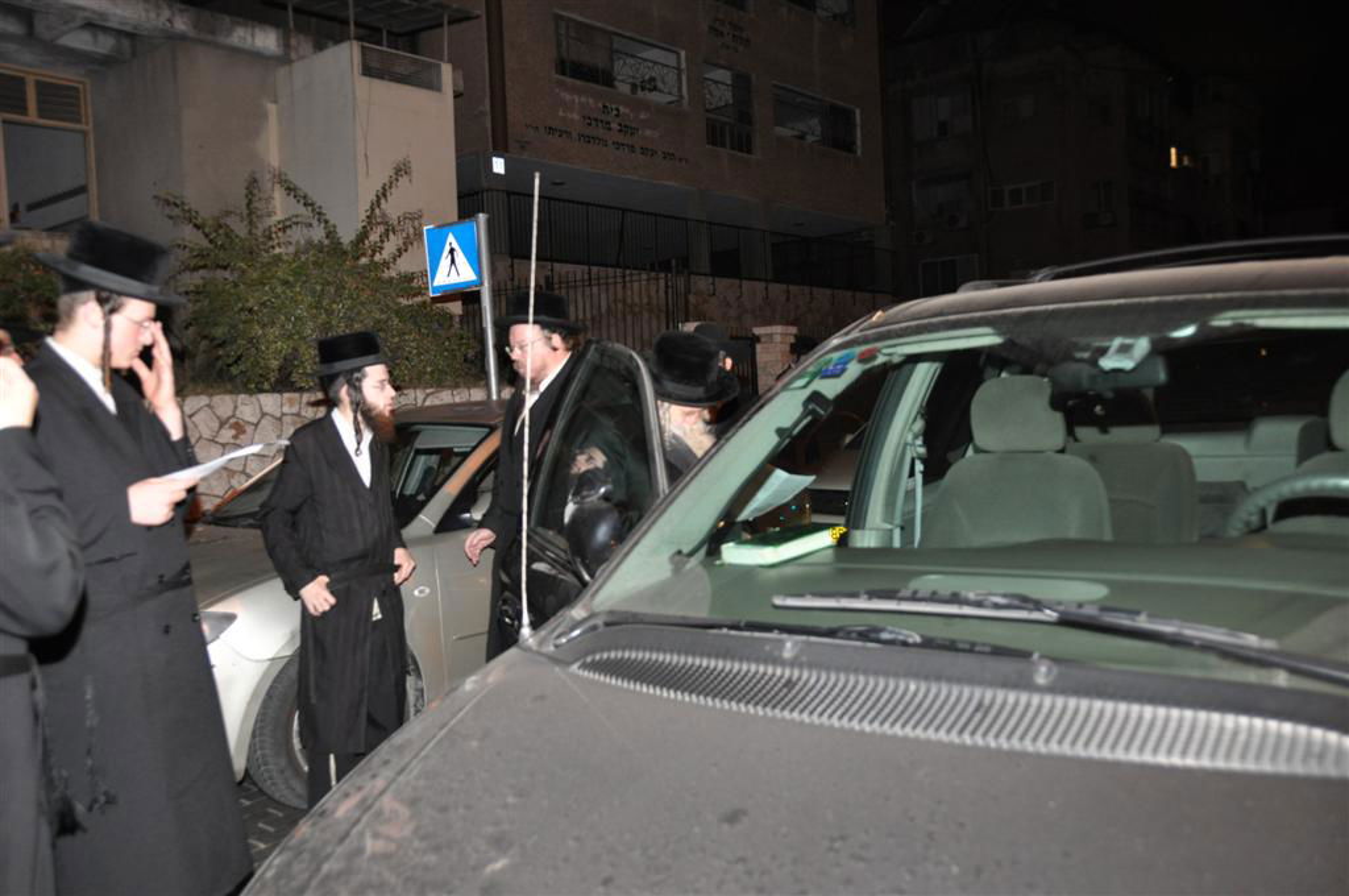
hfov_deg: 62.0
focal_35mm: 30
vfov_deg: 43.5
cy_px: 448
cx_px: 674
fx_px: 1123
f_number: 4
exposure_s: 1/60
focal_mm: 20
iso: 800
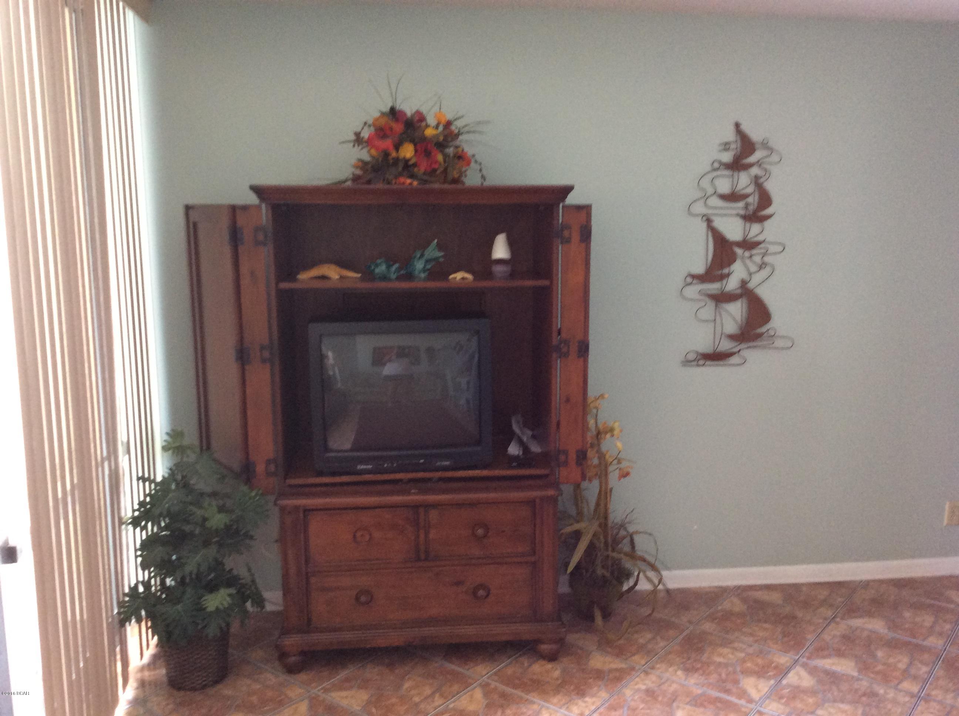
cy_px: 358
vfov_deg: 44.1
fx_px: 885
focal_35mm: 32
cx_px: 480
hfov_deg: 56.9
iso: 125
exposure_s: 1/24
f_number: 2.4
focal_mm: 3.3
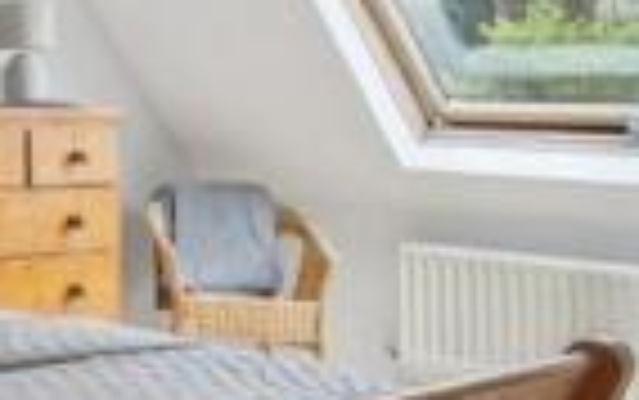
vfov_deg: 17.3
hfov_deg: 21.4
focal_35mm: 75
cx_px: -403
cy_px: 70
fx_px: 1307
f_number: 8
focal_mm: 16
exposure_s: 1/6
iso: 320
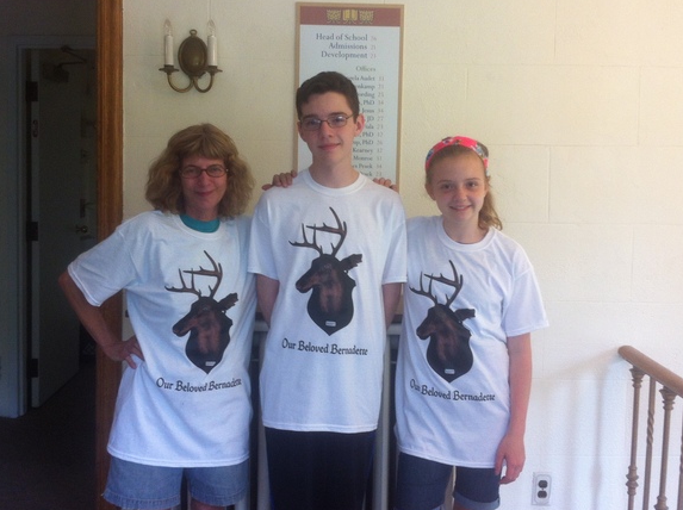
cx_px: 341
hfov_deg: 43.0
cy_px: 212
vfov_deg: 32.7
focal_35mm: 44
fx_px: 867
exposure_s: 1/24
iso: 100
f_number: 2.8
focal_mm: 3.85
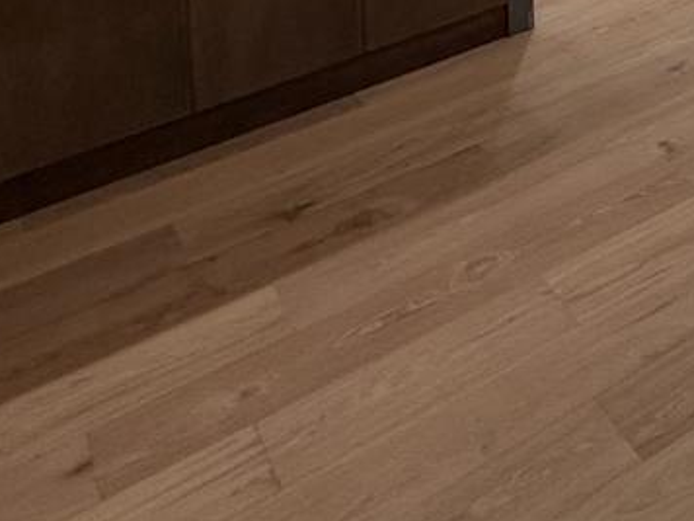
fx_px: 1183
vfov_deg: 18.1
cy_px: -483
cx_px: 838
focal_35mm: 59
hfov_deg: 28.4
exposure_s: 1/120
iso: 64
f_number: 2.2
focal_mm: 2.22
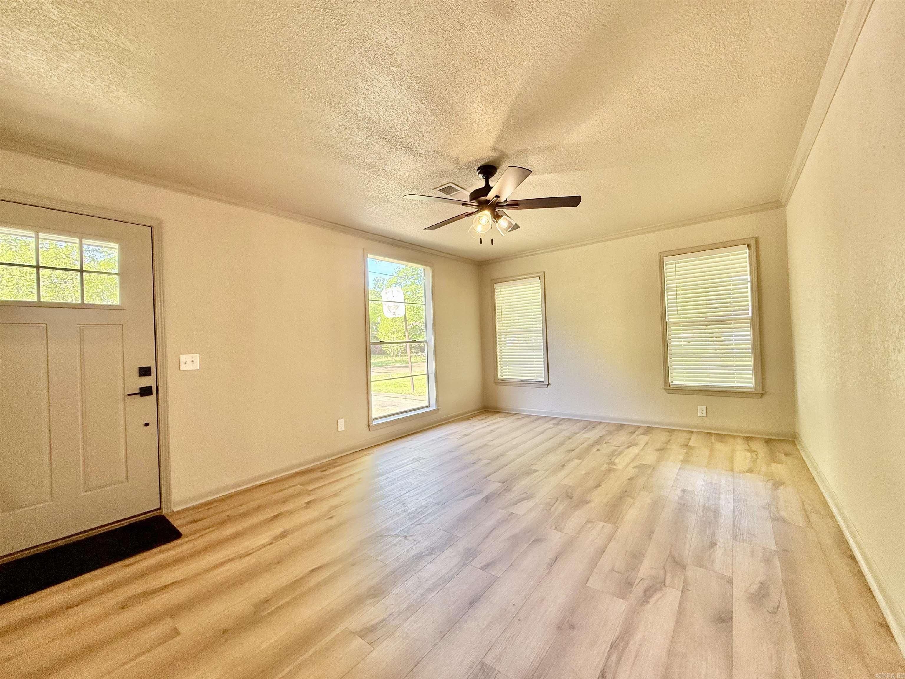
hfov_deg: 102.1
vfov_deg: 85.7
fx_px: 366
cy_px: 340
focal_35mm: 14
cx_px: 452
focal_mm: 2.22
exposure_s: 1/99
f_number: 2.2
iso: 80
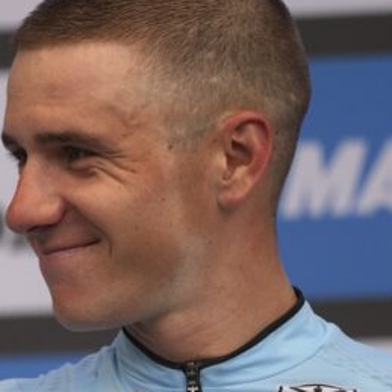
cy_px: 283
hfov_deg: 1.7
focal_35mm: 1007
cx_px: -48
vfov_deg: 1.7
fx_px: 12902
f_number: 7.1
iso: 1000
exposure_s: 1/1000
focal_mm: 400
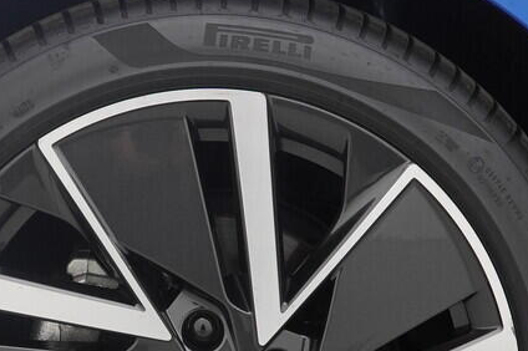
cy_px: 367
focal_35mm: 87
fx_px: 1275
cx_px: 228
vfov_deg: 15.3
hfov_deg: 23.4
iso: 640
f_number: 5.6
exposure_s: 1/160
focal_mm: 24
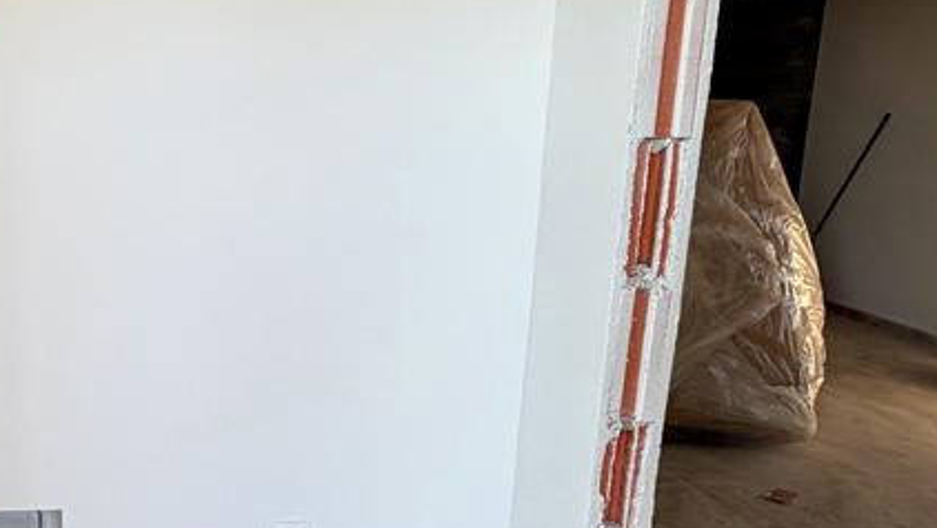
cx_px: 158
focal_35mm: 39
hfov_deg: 48.0
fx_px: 970
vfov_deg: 30.5
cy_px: 229
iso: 40
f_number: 2.2
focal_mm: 2.22
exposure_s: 1/214
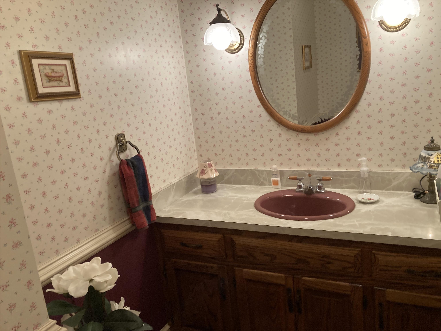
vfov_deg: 49.7
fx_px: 357
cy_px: 166
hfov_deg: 63.4
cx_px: 220
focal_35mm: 28
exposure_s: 1/60
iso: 80
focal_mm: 3.99
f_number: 1.8
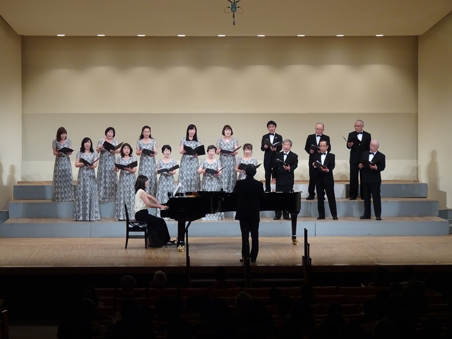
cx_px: 226
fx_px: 1306
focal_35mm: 100
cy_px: 170
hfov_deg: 19.6
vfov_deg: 14.8
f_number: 5
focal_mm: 17.01
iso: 800
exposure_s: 1/100
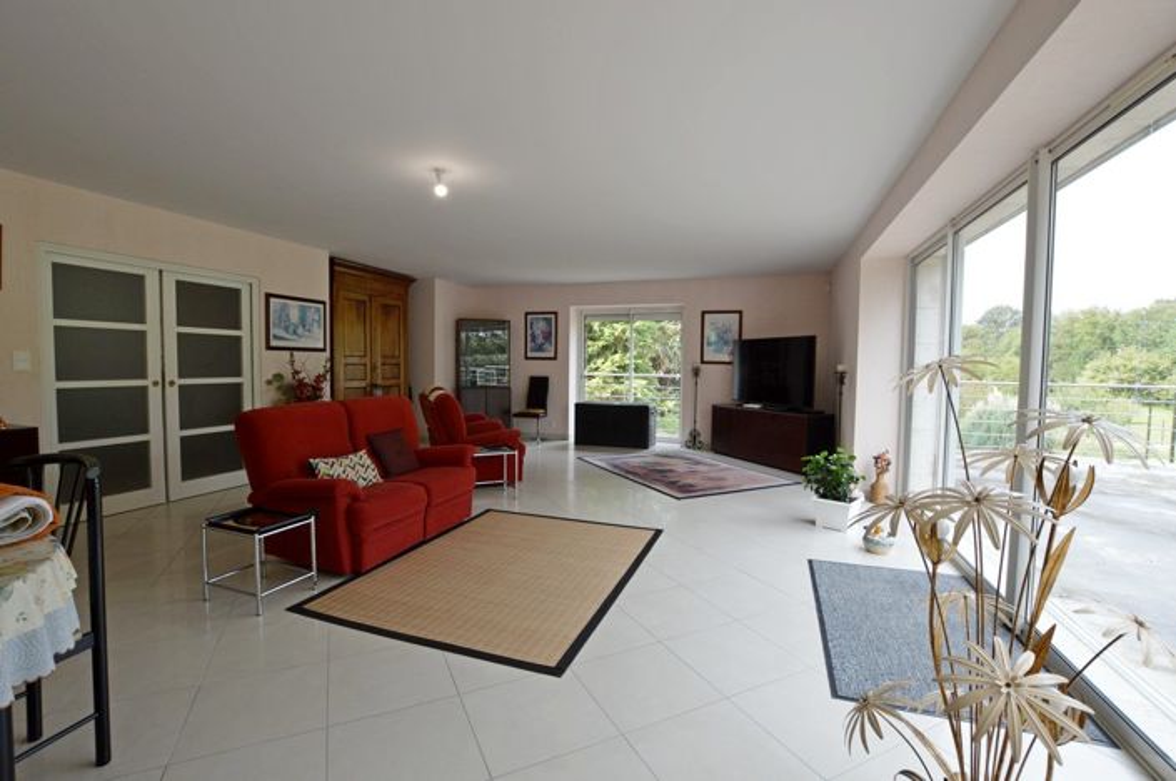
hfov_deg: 100.5
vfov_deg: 77.2
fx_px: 489
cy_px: 390
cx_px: 588
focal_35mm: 15
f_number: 5.6
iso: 400
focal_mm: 10
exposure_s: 1/125
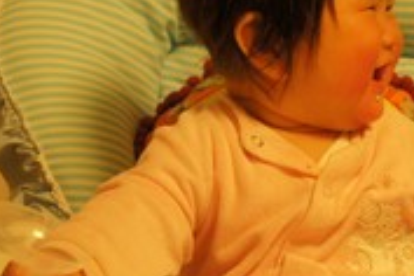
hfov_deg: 13.4
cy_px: 196
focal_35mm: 152
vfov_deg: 9.0
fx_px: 1749
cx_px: 377
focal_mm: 45
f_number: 5
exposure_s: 1/40
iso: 640
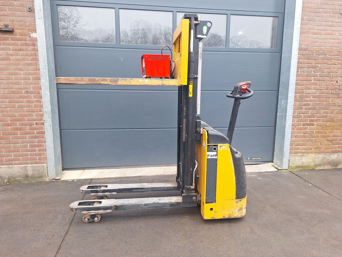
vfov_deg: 58.9
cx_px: 171
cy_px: 128
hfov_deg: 73.9
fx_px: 227
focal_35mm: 23
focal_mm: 5.54
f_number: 1.8
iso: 80
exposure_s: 1/100
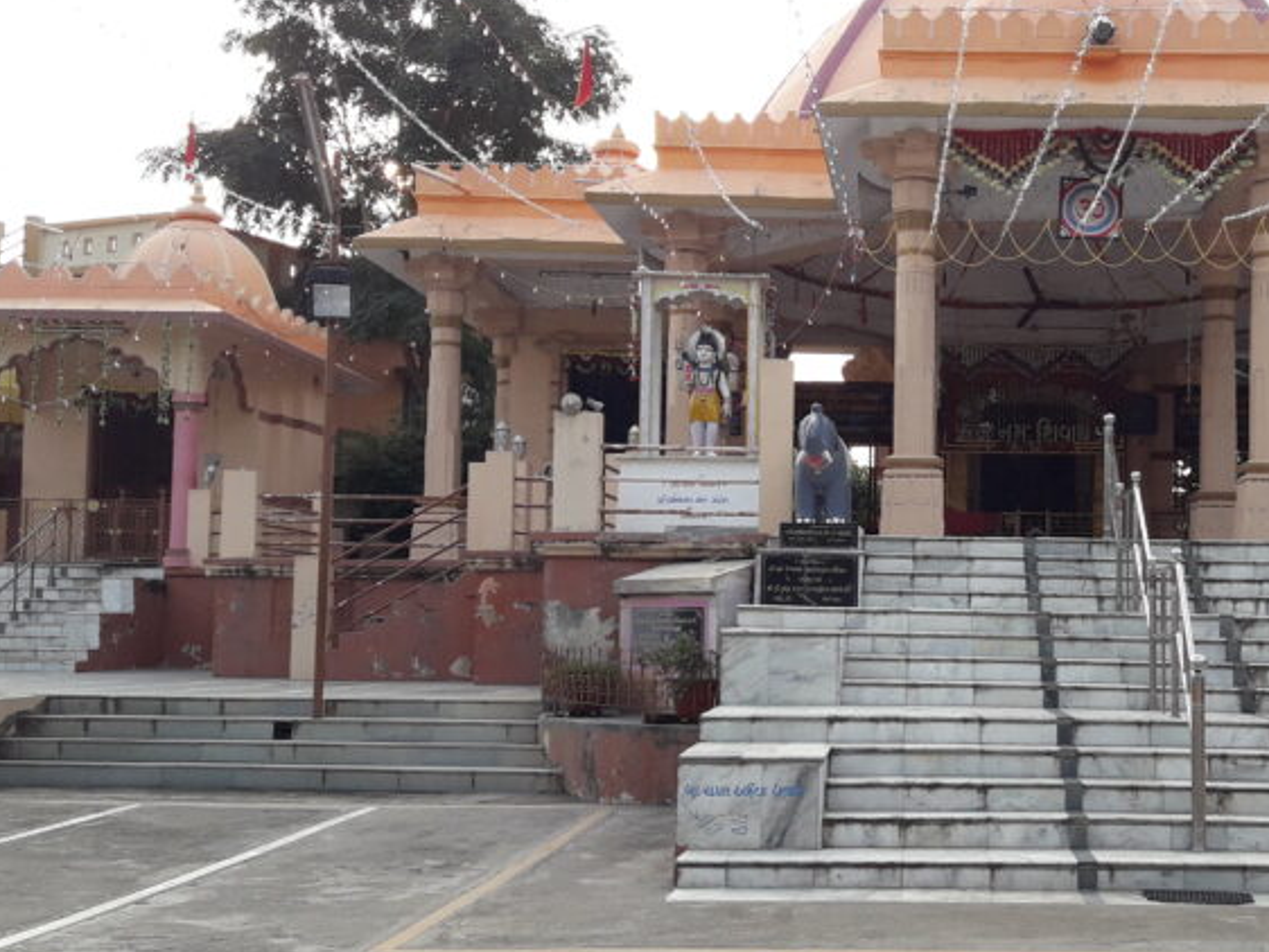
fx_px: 1870
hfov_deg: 36.7
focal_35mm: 51
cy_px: 526
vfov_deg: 28.6
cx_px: 930
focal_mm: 3.7
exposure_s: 1/336
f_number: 1.9
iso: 40
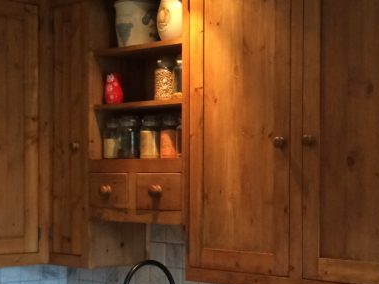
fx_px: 887
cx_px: 292
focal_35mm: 81
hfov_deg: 23.8
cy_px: 208
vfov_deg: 18.1
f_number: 2.2
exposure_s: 1/30
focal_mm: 4.12
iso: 200
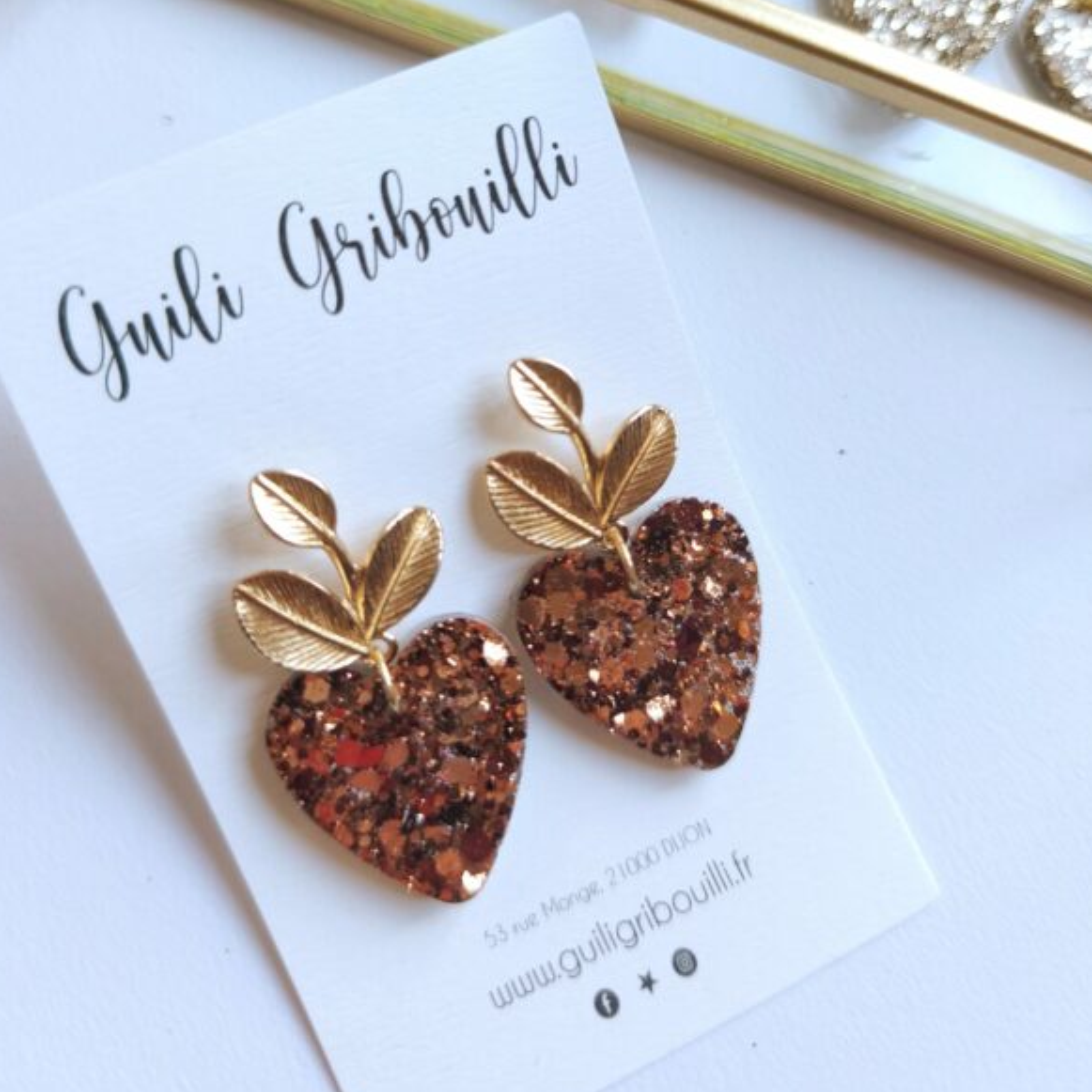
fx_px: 999
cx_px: 539
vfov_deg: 56.4
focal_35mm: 28
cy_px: 389
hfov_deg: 57.3
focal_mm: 6.18
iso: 640
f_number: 1.65
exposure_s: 1/50
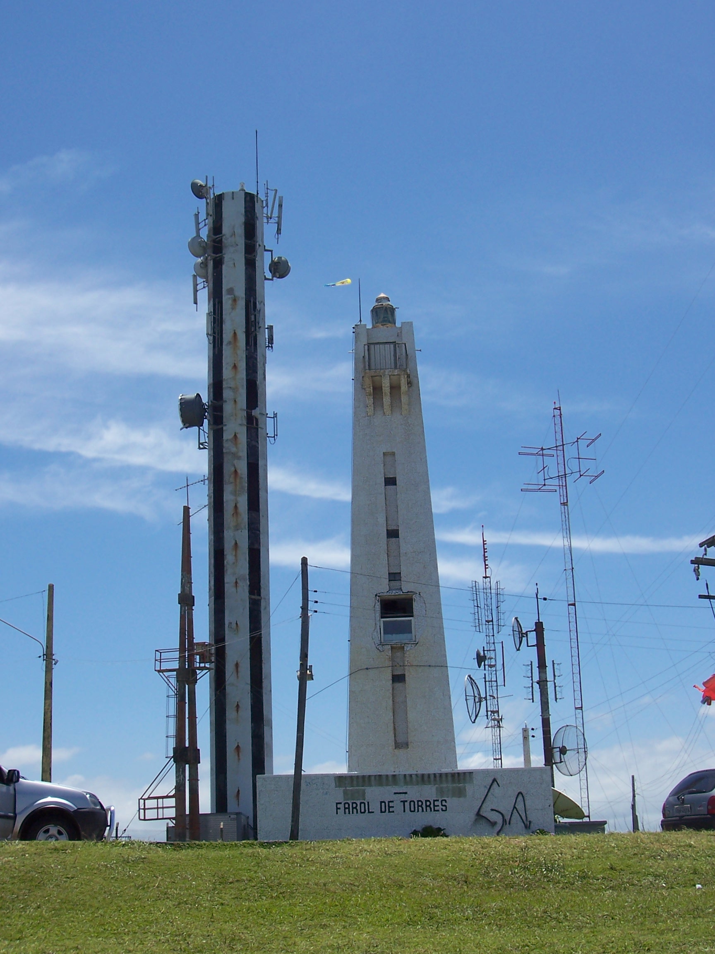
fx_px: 1460
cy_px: 477
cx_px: 358
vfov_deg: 36.2
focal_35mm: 53
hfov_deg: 27.5
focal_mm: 8.6
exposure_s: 1/750
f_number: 6.7
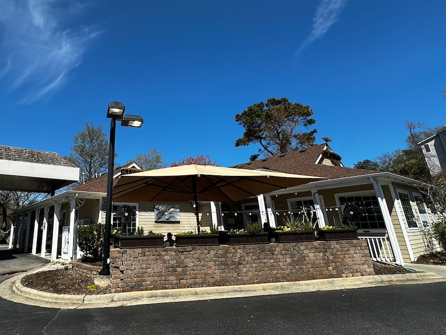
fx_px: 271
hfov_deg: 75.9
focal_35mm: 21
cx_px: 140
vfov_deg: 63.2
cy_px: 147
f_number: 2.2
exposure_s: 1/1916
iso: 40
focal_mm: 2.22
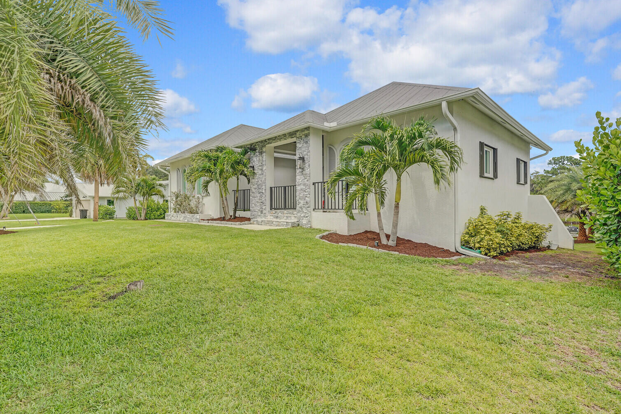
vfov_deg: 70.4
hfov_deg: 93.2
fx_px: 293
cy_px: 204
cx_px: 293
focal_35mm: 17
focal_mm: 16
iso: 320
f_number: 11
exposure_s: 1/250
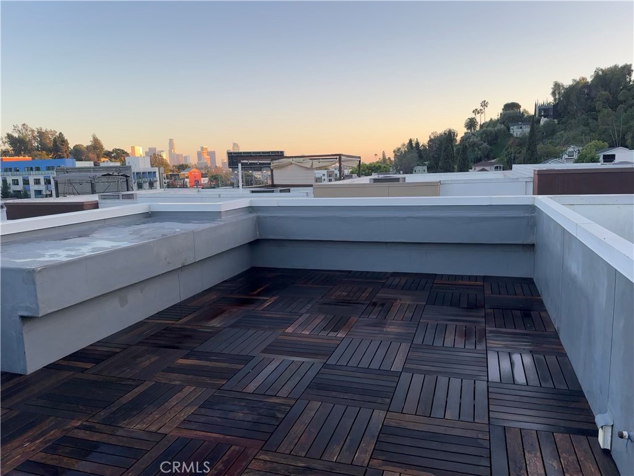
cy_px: 238
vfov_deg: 56.8
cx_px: 317
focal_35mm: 24
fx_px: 440
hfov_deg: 71.6
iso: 80
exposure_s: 1/671
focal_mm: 6.76
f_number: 1.78
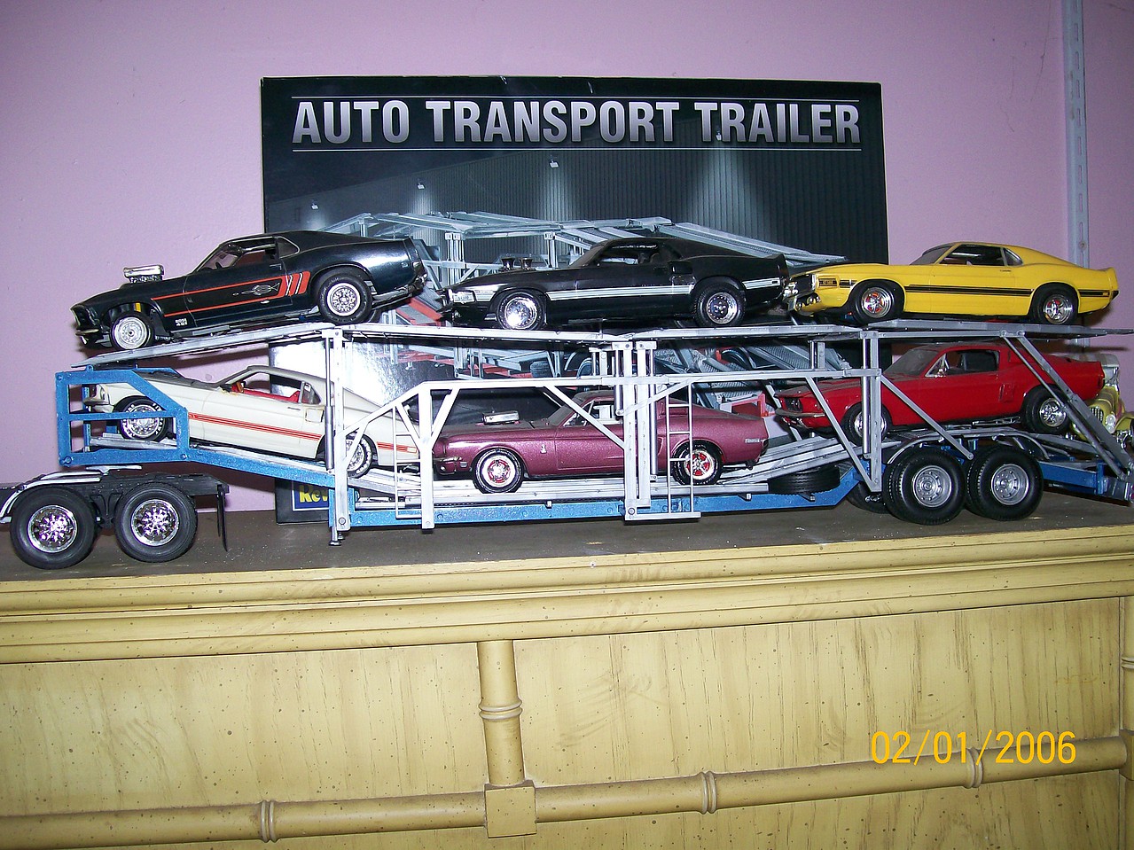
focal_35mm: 36
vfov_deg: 39.7
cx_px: 567
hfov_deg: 51.4
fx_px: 1179
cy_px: 425
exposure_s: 1/64
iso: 80
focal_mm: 6
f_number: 2.7
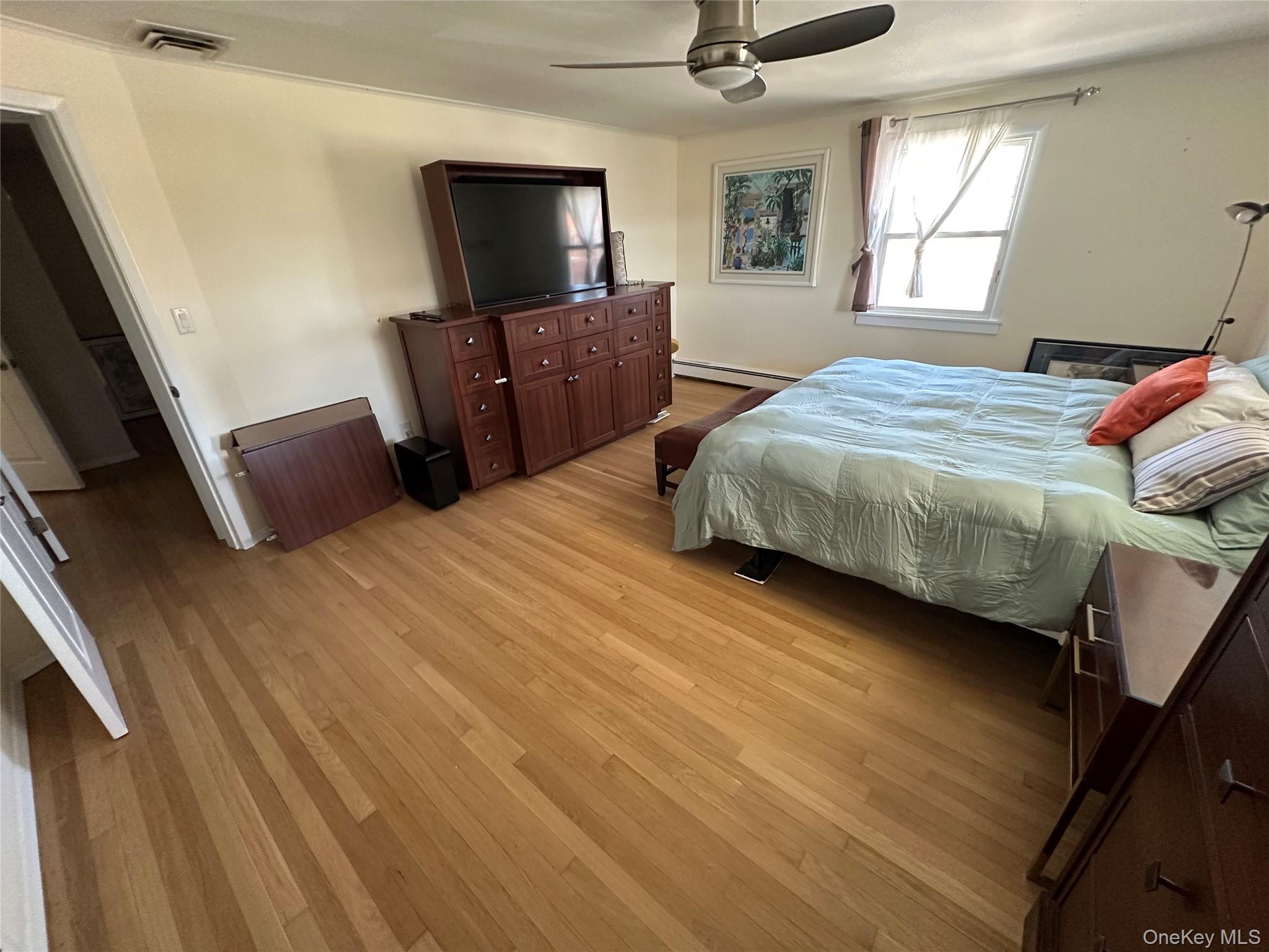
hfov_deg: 102.1
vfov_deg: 85.7
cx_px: 634
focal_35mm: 14
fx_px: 513
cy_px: 476
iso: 400
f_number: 2.2
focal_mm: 2.22
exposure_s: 1/60
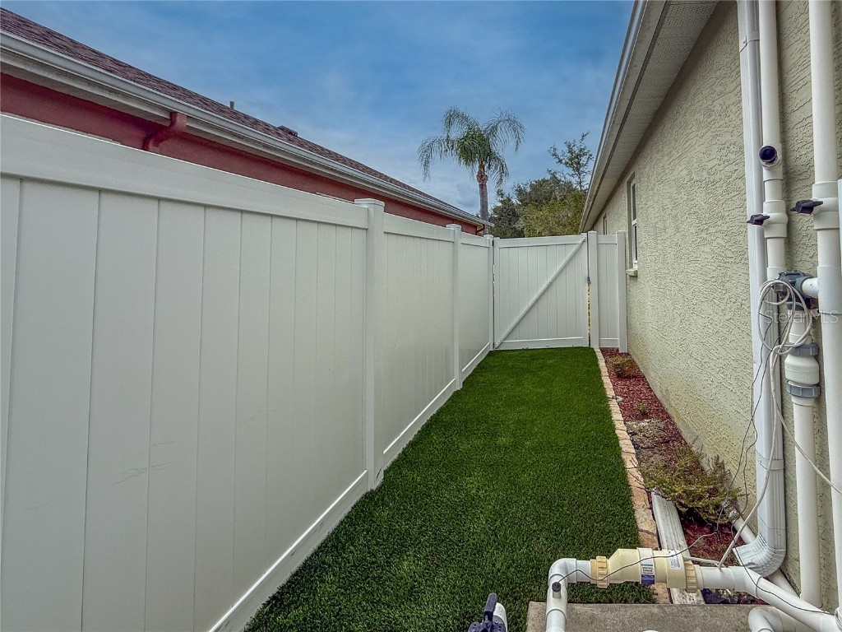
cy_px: 316
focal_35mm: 14
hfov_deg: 102.1
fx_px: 341
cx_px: 421
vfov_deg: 85.7
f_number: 2.2
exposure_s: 1/2300
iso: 50
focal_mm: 2.22
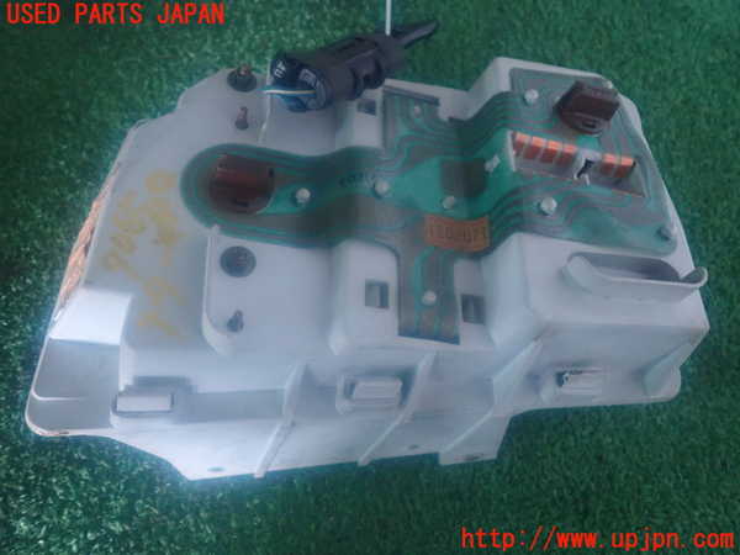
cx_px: 370
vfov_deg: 46.8
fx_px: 641
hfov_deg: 60.0
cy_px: 278
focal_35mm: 30
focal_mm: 5.5
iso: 800
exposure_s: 1/80
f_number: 2.3
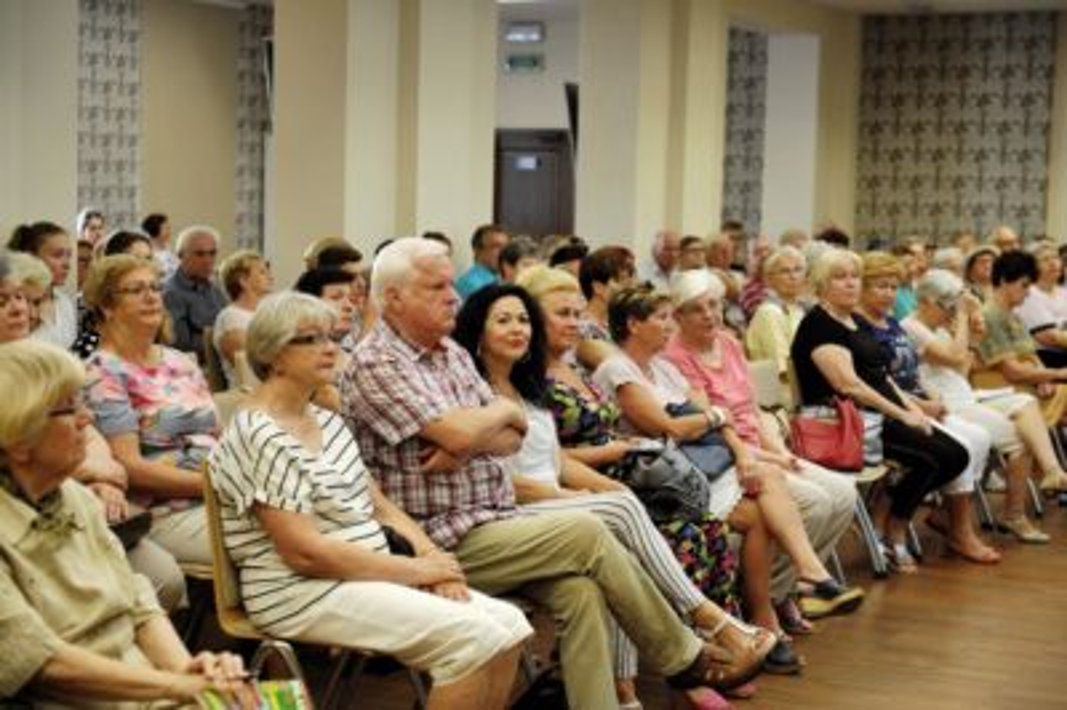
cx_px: 534
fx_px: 2073
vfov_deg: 19.4
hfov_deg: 28.9
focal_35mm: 70
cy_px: 355
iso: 2000
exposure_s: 1/60
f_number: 4
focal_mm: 70
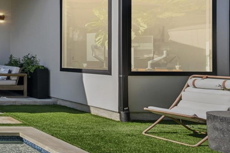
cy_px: 53
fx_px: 294
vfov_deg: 29.1
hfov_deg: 28.0
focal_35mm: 46
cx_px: -117
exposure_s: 1/200
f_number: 8
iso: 100
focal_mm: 14
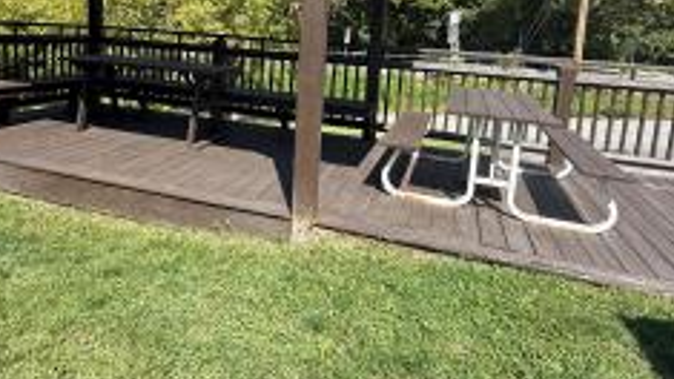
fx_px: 465
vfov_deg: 42.6
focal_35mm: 26
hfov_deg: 71.7
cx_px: 298
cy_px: 83
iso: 50
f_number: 2.2
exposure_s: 1/607
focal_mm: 2.22
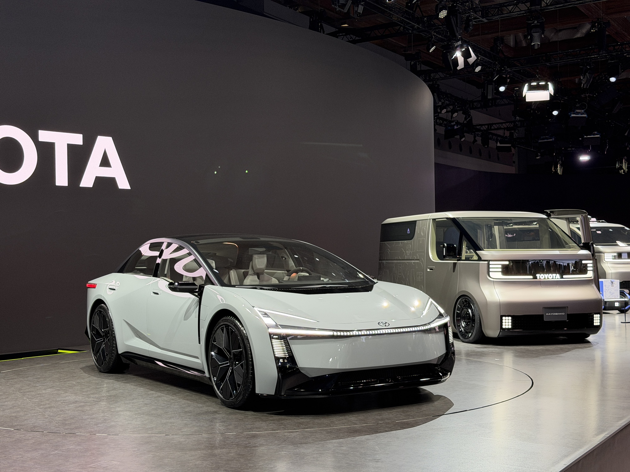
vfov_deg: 30.3
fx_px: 874
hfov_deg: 39.7
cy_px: 236
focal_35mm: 48
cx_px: 315
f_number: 1.78
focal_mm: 6.76
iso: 200
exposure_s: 1/109
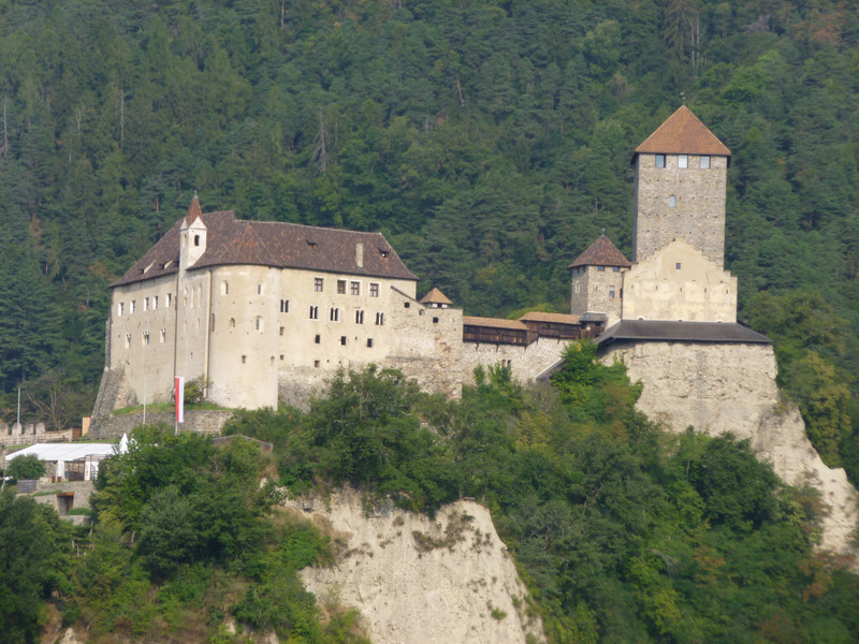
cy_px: 322
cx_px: 430
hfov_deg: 10.9
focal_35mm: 182
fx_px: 4516
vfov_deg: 8.2
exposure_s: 1/250
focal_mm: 32.4
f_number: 5.8
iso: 100
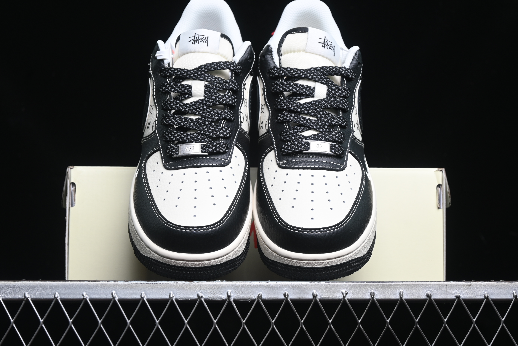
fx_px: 1079
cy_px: 173
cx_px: 259
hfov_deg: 27.0
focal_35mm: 75
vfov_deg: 18.2
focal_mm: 50
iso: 160
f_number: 6.3
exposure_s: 1/50
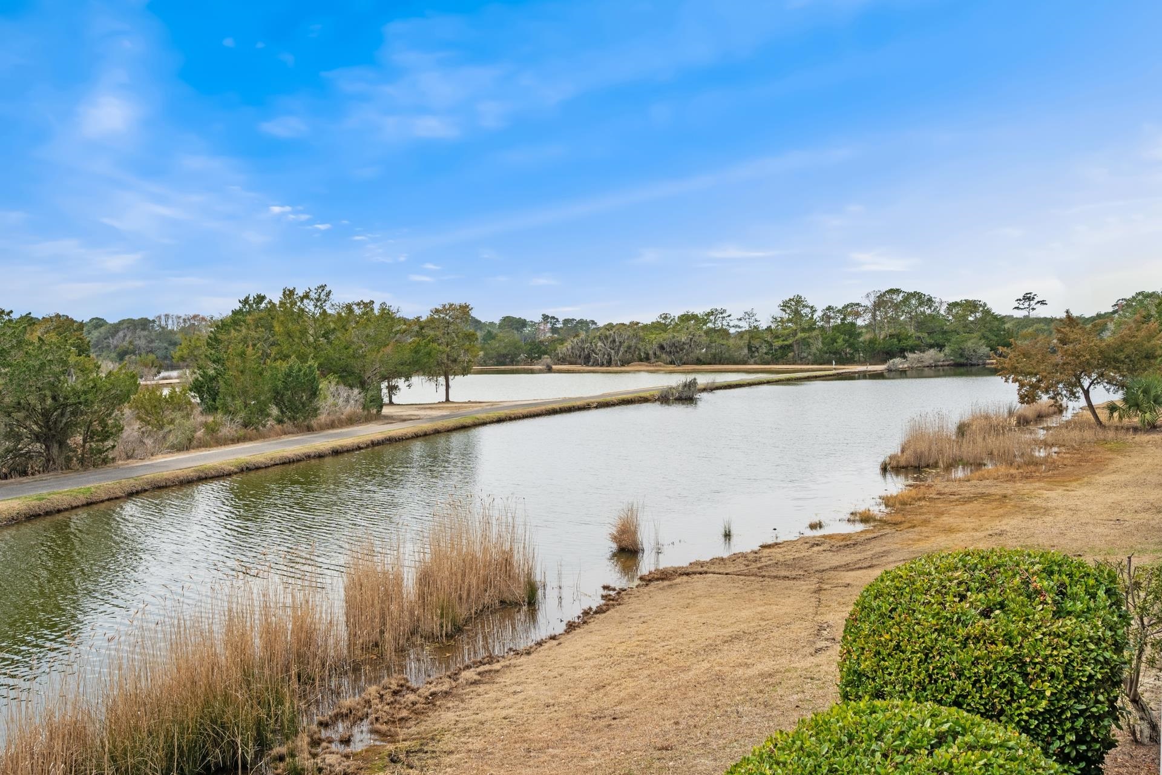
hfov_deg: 61.9
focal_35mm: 30
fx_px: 968
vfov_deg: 43.6
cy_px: 388
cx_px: 581
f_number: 8
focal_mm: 30
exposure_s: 1/500
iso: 100
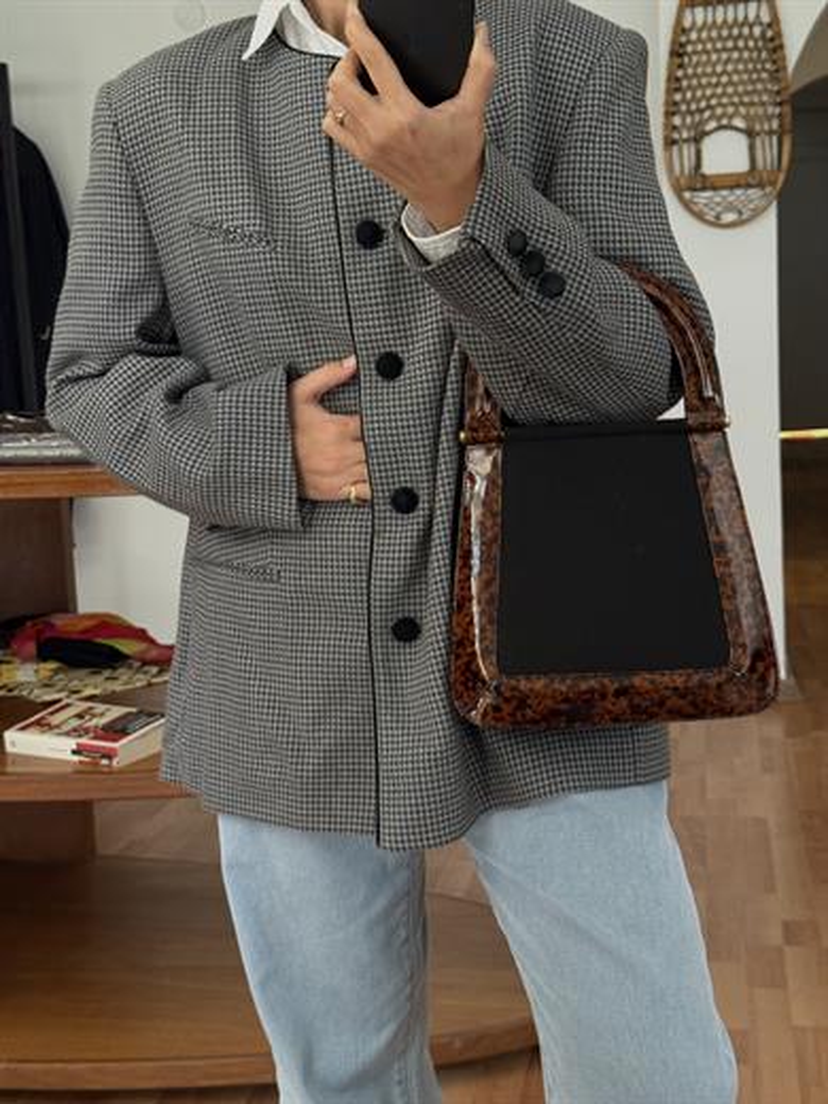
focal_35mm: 48
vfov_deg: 39.7
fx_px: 1531
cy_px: 552
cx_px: 414
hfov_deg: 30.3
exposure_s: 1/50
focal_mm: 6.76
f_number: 1.78
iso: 200
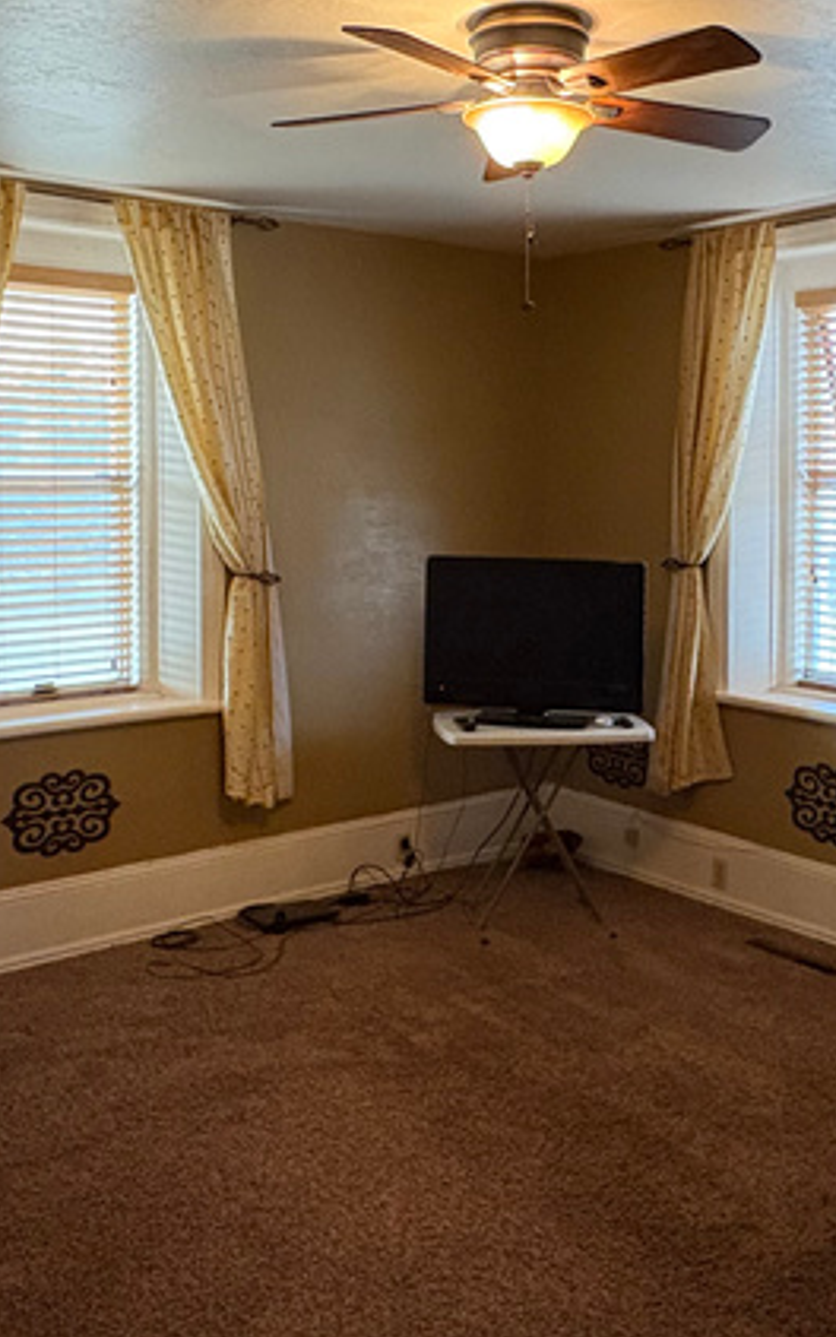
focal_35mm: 36
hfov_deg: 35.3
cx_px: 466
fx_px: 1311
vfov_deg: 53.4
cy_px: 504
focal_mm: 2.22
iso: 500
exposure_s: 1/60
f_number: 2.2
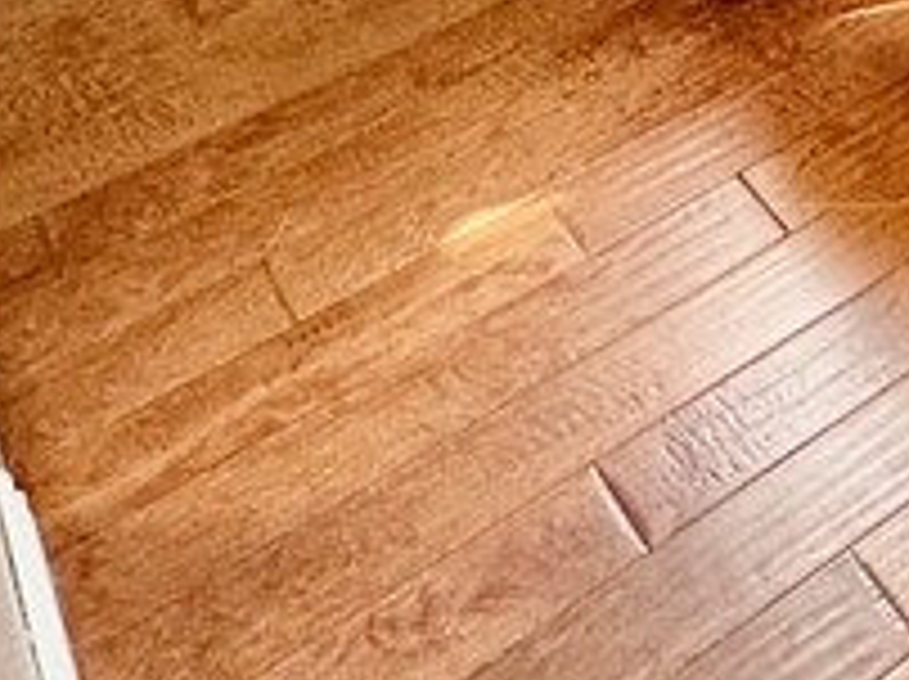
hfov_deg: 19.8
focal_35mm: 71
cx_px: 1658
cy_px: -763
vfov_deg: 15.5
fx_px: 1862
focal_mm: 2.22
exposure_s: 1/120
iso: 160
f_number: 2.2
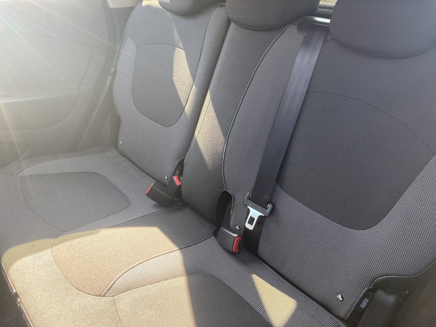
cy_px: 164
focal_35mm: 28
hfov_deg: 63.4
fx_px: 353
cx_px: 218
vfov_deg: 49.7
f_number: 1.8
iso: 64
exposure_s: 1/121
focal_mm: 3.99
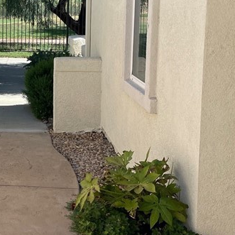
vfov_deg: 24.2
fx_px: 545
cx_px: -26
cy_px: 84
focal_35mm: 71
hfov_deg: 22.8
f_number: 1.6
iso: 32
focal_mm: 4.2
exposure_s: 1/2747
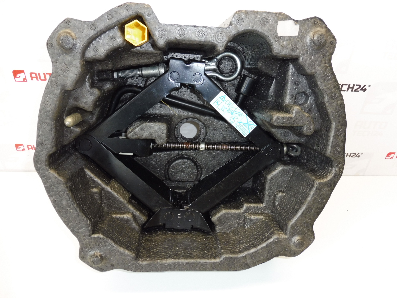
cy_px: 149
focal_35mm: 24
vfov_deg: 56.8
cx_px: 198
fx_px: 275
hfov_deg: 71.6
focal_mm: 4.3
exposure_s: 1/60
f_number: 3.5
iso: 200
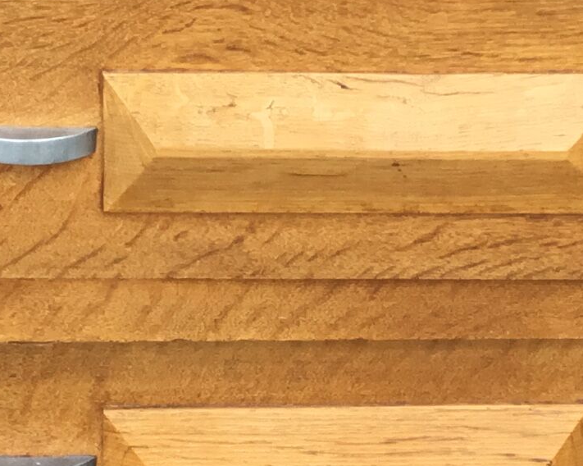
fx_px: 2397
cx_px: 75
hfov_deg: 13.8
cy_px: 194
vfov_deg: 11.1
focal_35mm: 139
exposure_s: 1/118
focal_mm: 3.3
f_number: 2.4
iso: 25
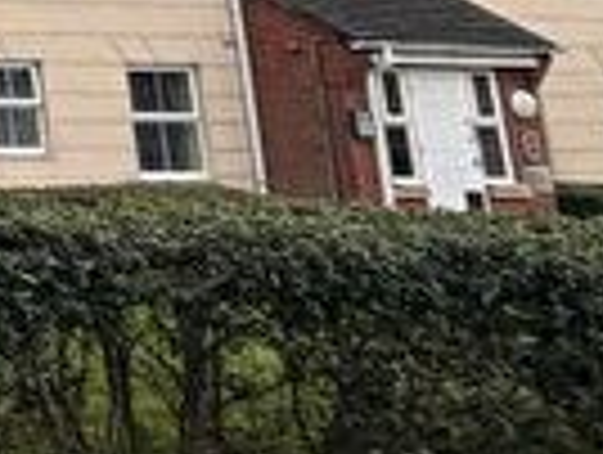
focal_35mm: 73
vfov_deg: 18.9
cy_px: -119
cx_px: -936
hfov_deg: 14.1
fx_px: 1274
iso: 40
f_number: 2.2
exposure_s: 1/384
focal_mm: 2.22
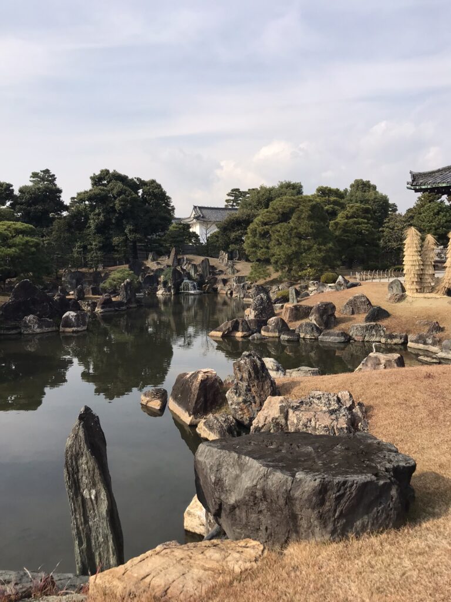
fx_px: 486
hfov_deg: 49.7
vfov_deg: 63.4
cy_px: 301
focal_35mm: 28
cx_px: 226
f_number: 1.8
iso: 20
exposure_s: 1/2083
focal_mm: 3.99
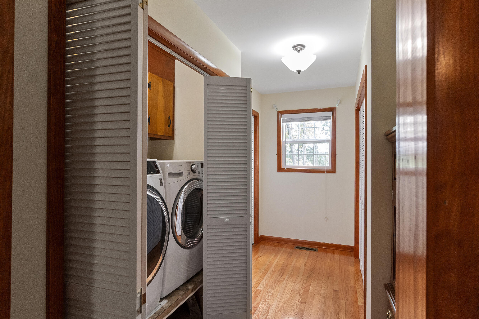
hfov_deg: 90.0
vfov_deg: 67.4
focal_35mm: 18
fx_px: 239
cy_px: 157
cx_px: 245
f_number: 8
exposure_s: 1/20
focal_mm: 10
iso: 800
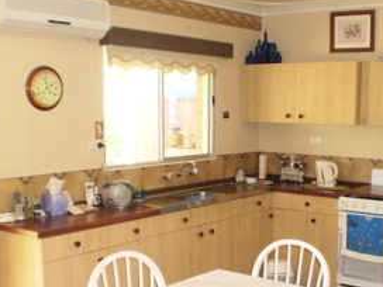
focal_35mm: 53
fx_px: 586
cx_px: 248
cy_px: 183
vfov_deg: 27.4
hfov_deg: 35.9
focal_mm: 6.3
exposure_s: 1/30
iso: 250
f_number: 3.1
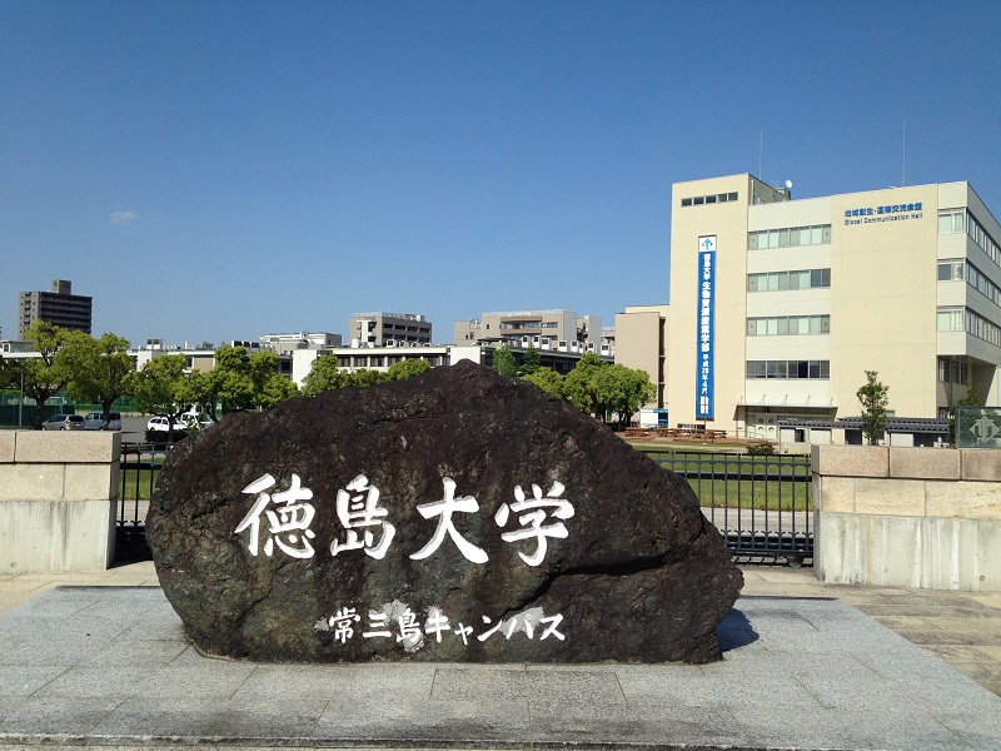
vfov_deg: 42.9
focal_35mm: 33
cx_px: 500
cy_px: 376
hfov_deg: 55.4
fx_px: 954
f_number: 2.4
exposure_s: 1/2710
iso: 50
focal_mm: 4.12
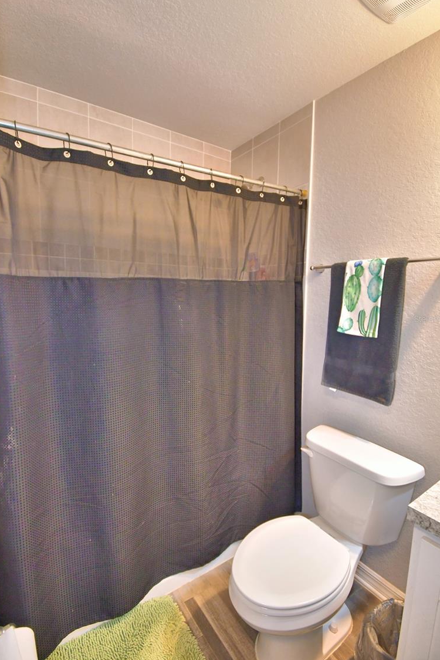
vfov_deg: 96.7
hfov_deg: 73.7
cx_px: 219
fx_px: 293
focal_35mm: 16
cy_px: 319
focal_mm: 10
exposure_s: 1/30
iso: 1250
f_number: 4.5
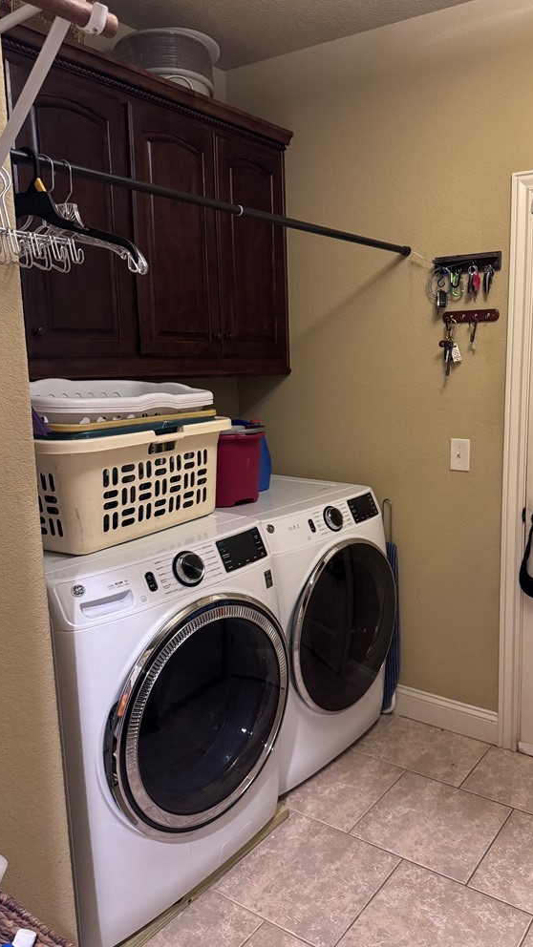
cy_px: 466
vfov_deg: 69.9
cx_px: 346
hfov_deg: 42.4
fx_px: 678
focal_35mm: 27
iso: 640
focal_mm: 6.76
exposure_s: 1/40
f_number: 1.78
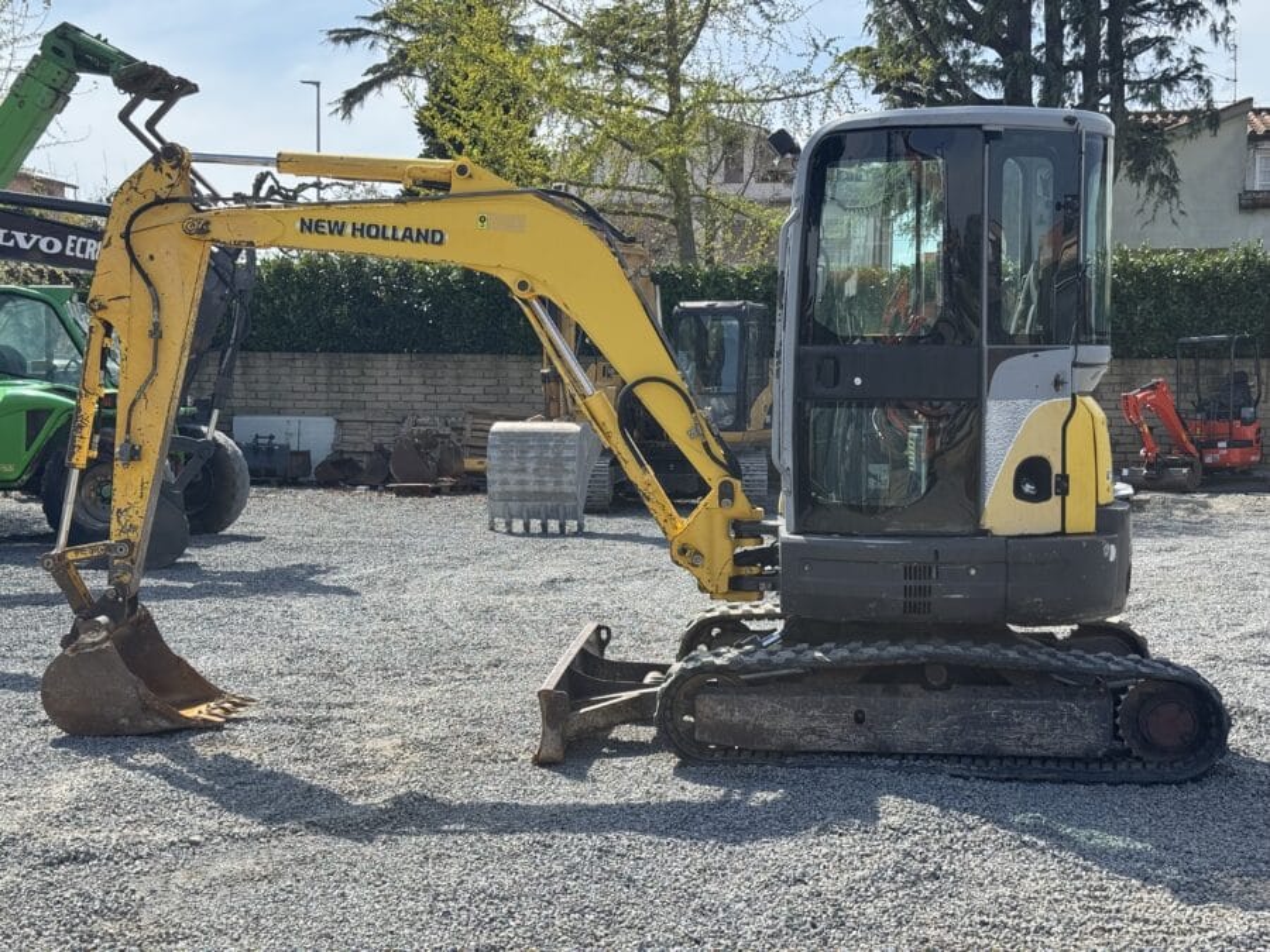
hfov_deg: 39.7
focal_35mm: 48
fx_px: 1761
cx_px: 635
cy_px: 476
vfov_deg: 30.3
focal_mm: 6.76
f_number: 1.78
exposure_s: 1/2513
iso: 64
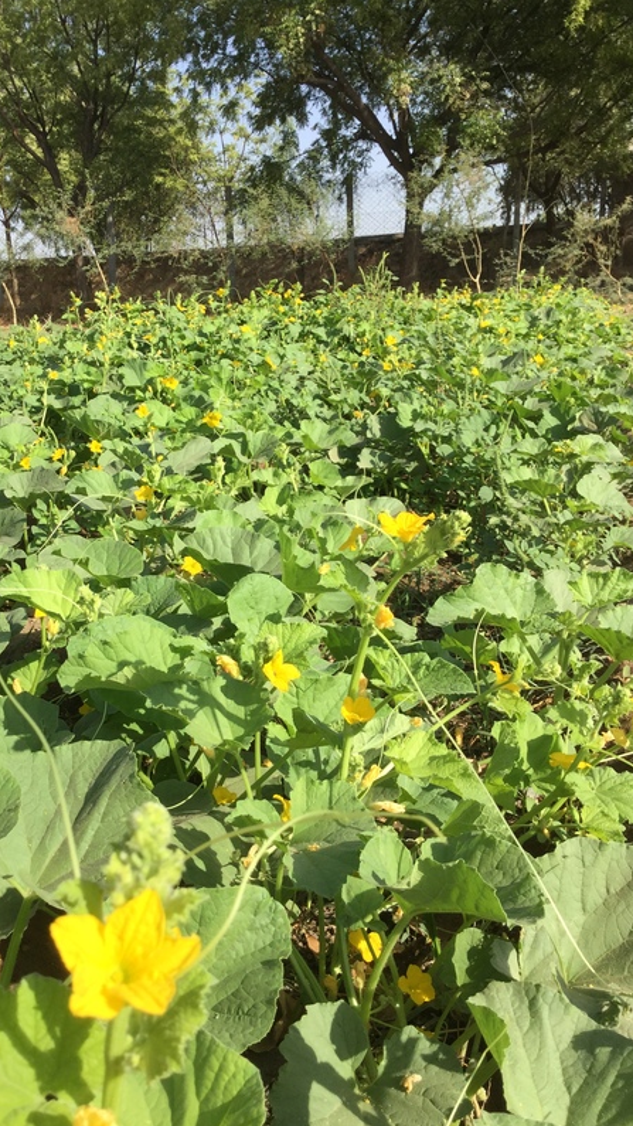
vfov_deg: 58.0
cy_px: 565
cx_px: 242
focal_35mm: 34
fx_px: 1015
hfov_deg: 34.5
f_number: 2.4
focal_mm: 3.3
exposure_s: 1/823
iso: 25
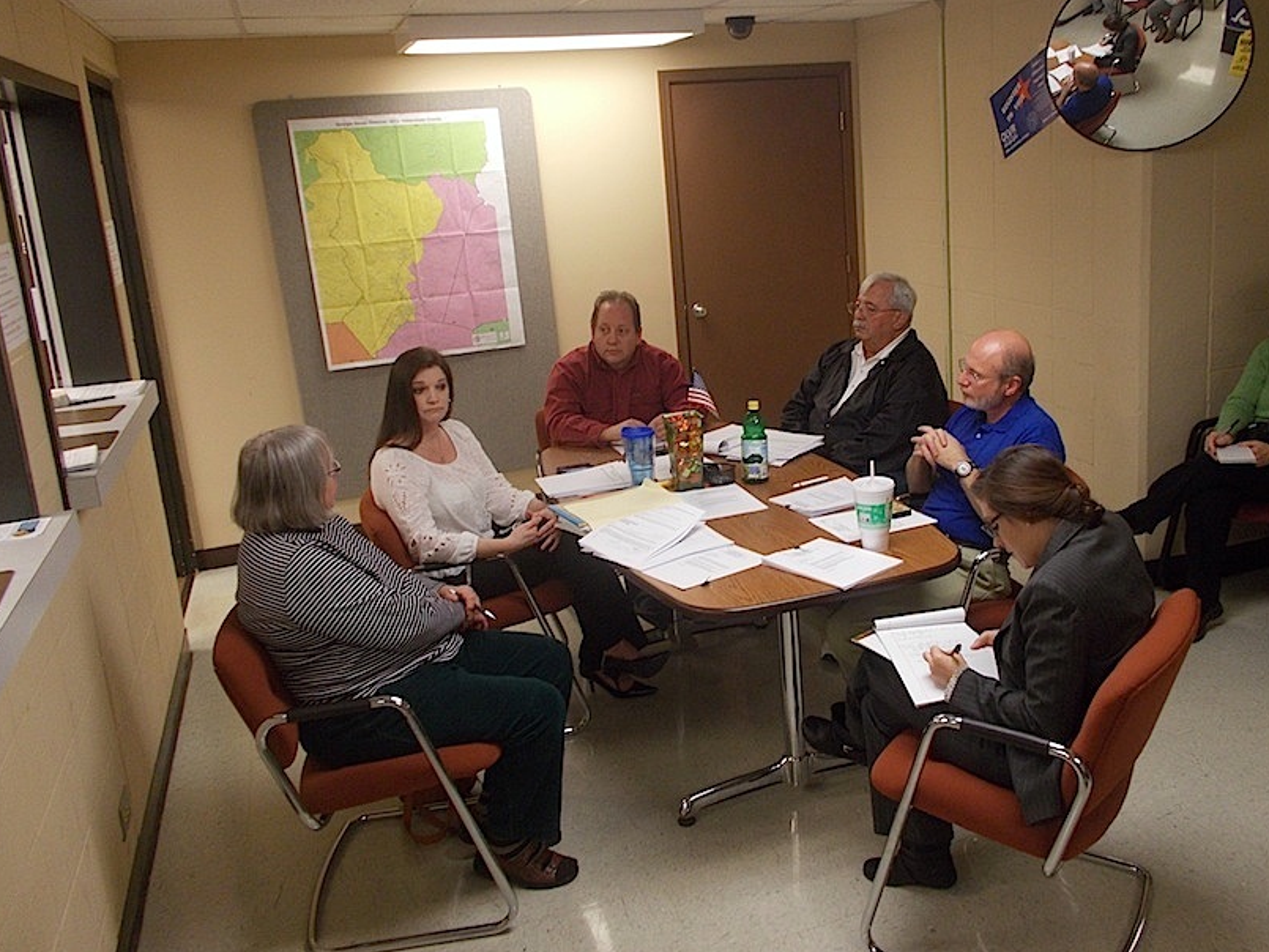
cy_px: 413
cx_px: 749
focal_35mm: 31
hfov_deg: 58.0
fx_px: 1137
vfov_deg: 45.3
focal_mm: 4.6
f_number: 3.2
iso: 160
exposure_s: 1/25
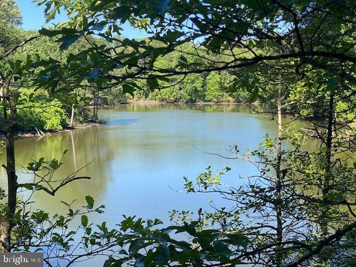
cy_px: 134
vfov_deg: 28.0
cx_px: 178
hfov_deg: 36.8
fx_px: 535
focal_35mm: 52
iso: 20
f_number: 2
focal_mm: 6
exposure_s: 1/417
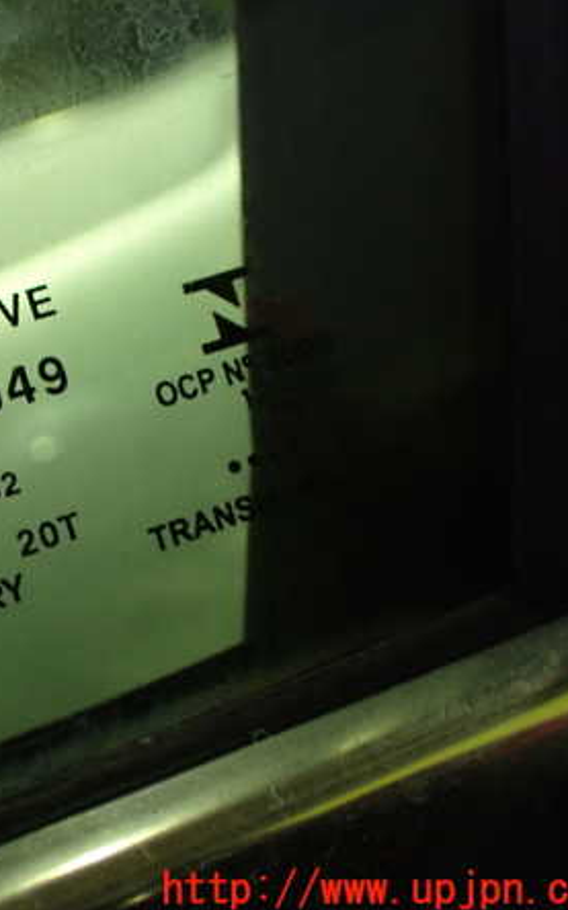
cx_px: 10
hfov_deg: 28.2
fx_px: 1066
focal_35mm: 43
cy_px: 455
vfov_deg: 46.2
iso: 800
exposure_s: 1/30
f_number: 2.3
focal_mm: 5.4
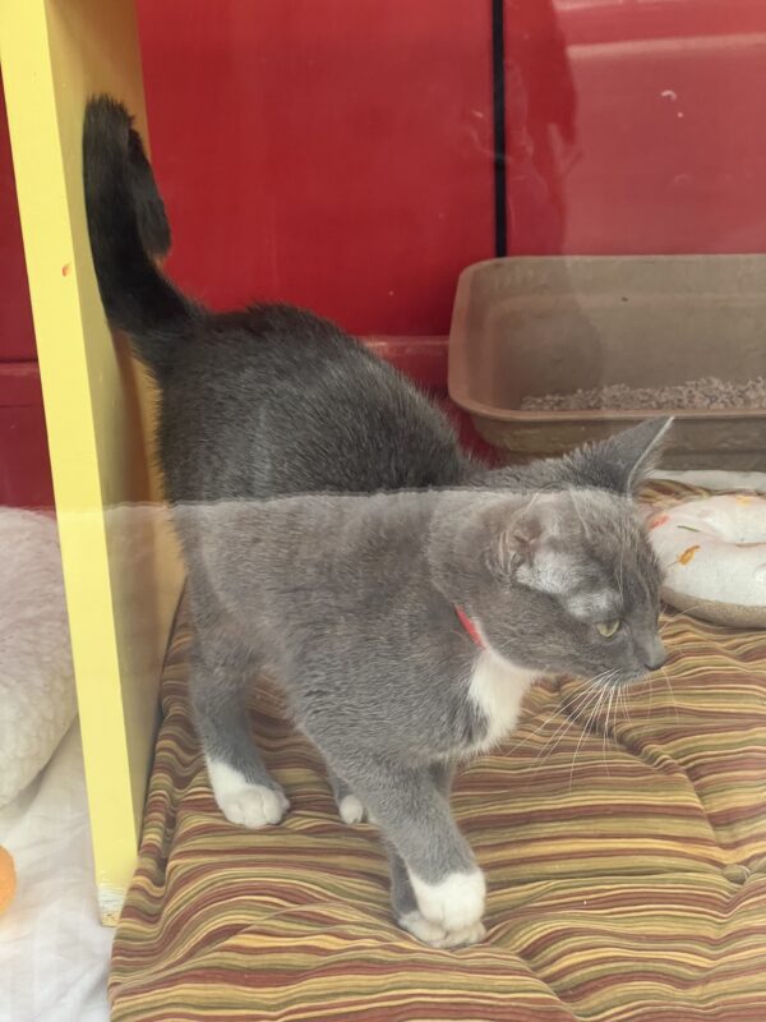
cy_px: 511
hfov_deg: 19.1
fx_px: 2272
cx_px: 383
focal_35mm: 77
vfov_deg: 25.3
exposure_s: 1/99
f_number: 2.8
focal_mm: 9
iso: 125
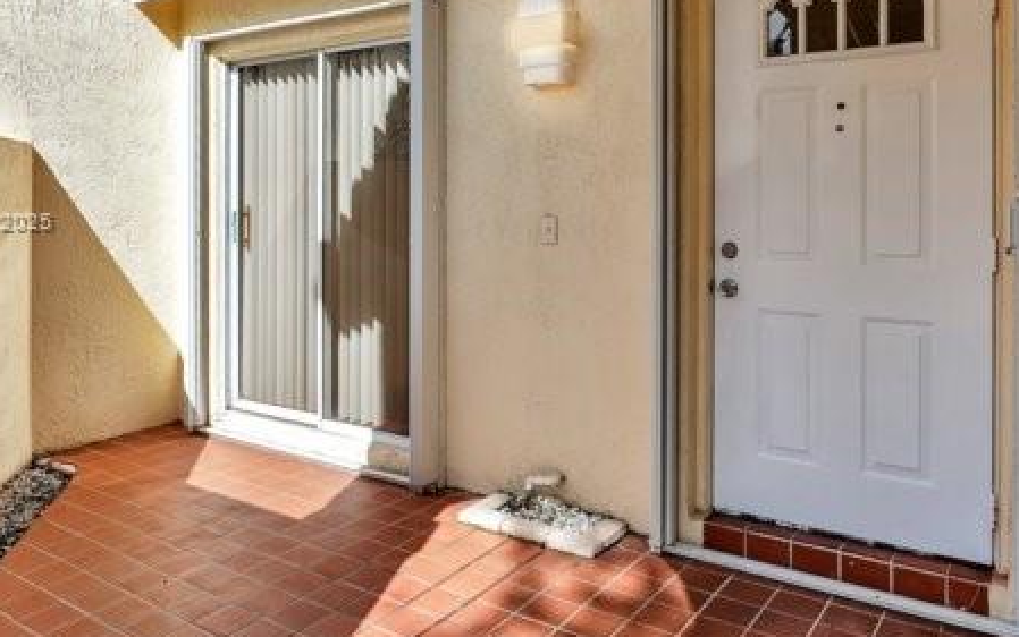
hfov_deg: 64.5
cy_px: 222
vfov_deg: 42.7
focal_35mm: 29
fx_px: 806
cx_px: 466
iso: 200
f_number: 8
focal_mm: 20
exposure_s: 1/320
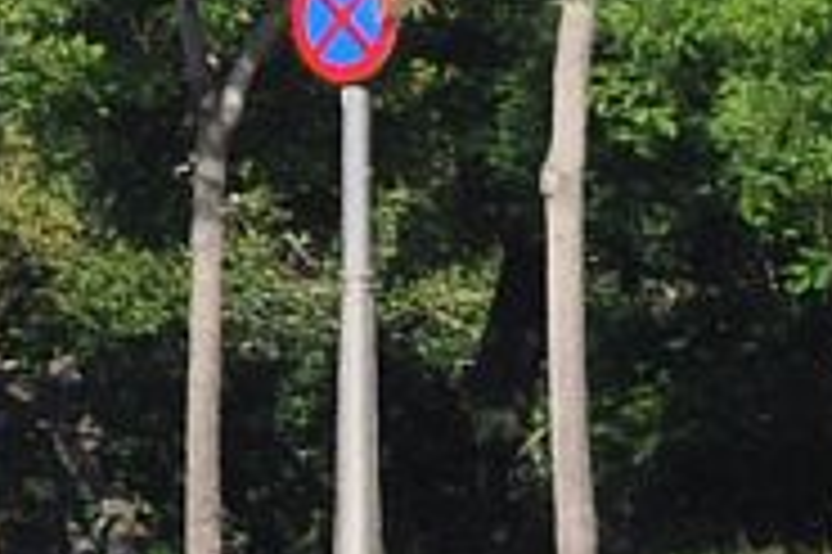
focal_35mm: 805
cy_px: -604
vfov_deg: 1.7
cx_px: 2916
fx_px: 18588
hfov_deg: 2.5
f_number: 5.3
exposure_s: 1/1250
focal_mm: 70
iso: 400
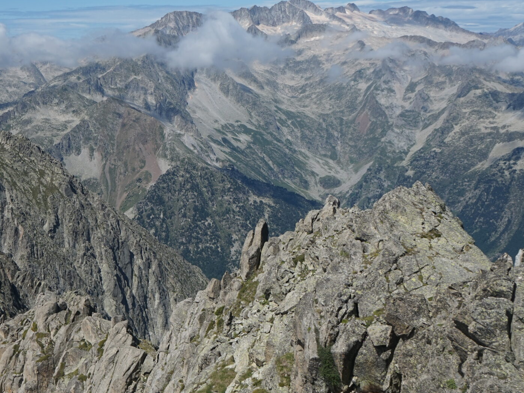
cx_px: 174
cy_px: 188
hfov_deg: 31.9
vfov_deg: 24.4
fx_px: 908
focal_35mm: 60
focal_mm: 34
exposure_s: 1/640
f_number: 9
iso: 160
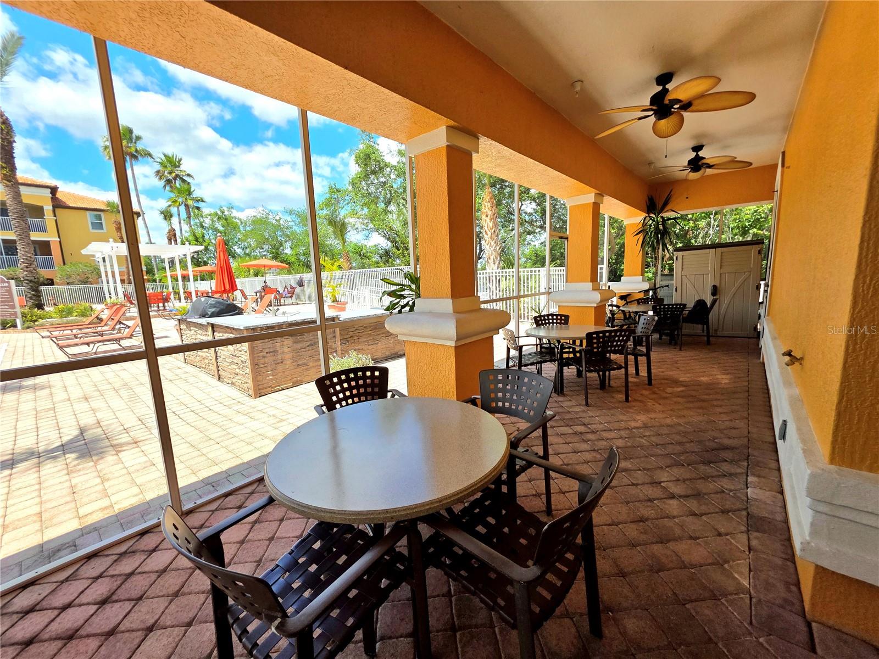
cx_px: 440
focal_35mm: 13
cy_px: 330
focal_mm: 2.2
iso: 40
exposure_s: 1/1000
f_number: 1.9
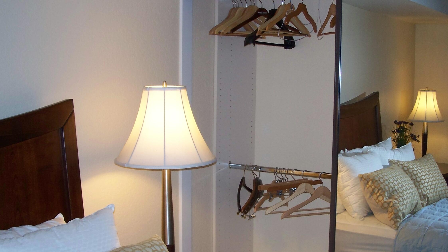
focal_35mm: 54
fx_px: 642
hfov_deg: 38.4
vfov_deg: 22.2
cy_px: 164
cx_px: 258
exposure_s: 1/60
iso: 200
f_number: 2.8
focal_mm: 7.8
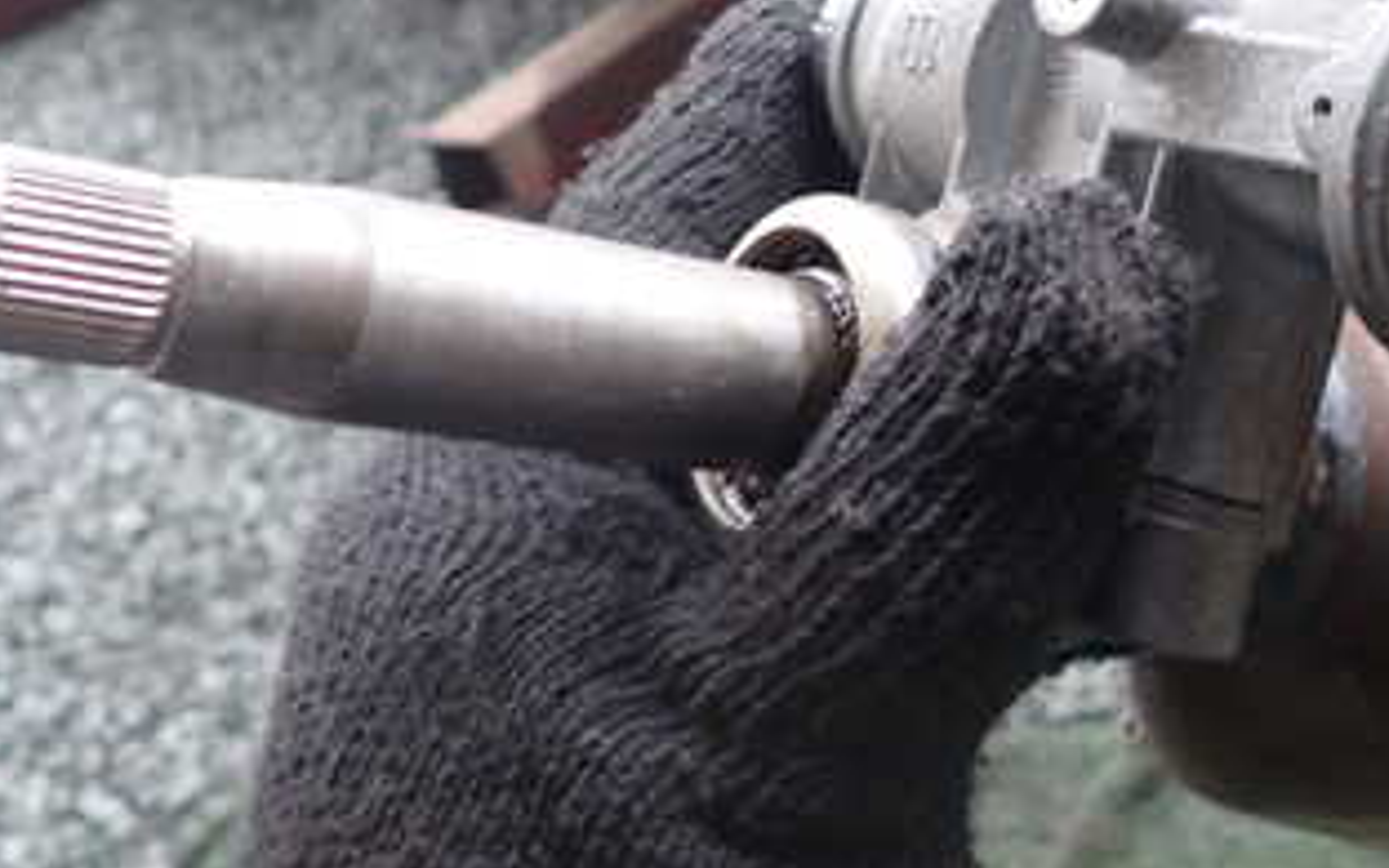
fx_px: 1931
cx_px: 993
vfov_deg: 24.8
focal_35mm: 51
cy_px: 142
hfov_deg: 38.8
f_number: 2
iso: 200
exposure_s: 1/40
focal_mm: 4.5
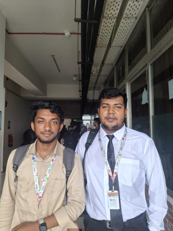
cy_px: 116
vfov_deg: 69.4
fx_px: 167
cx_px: 86
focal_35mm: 25
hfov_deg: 54.9
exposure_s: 1/132
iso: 32
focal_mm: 4.69
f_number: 1.8
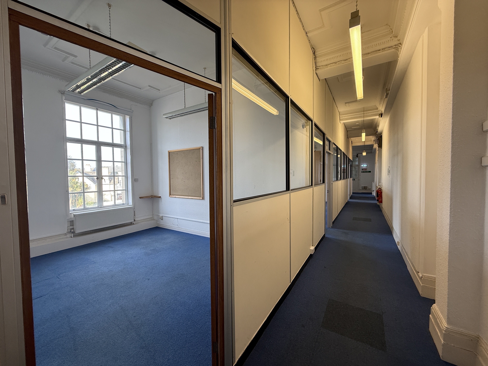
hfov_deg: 102.1
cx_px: 244
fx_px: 197
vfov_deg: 85.7
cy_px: 183
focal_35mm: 14
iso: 125
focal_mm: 2.22
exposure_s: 1/100
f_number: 2.2
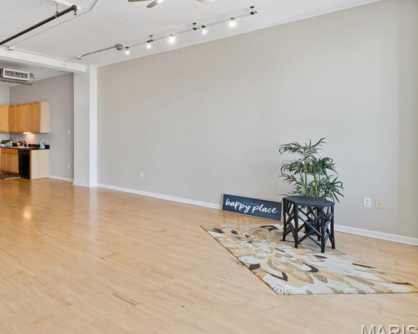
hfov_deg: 66.7
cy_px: 128
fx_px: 288
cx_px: 98
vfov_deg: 59.5
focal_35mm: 23
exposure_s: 1/4
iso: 100
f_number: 13
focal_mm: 15.9
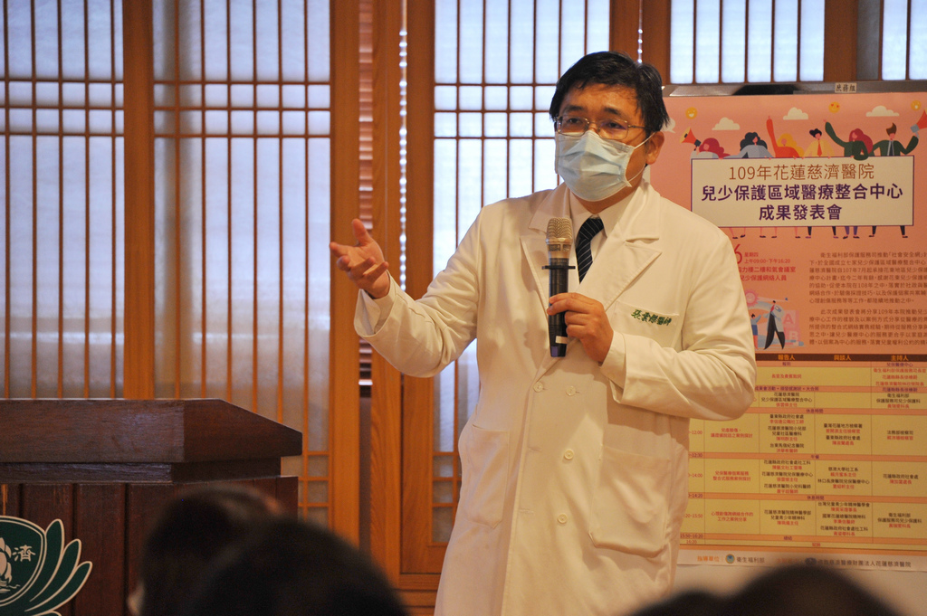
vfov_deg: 4.6
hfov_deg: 6.9
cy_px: 308
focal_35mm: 300
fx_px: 7719
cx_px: 464
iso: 1400
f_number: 5.6
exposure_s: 1/30
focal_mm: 300
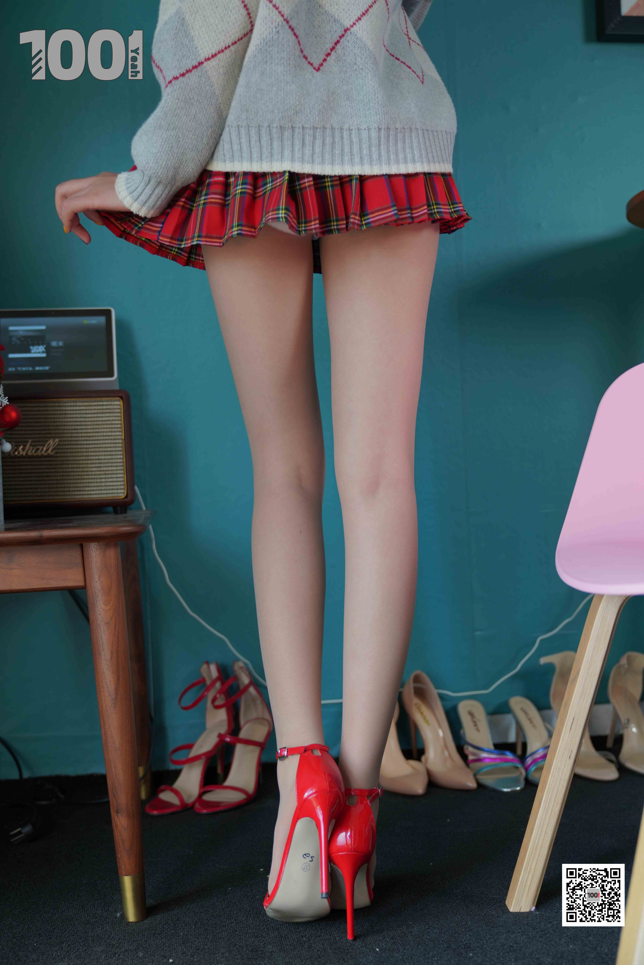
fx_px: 1046
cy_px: 482
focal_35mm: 39
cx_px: 322
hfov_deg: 34.2
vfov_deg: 49.5
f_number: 2.8
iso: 320
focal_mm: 39
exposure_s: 1/200
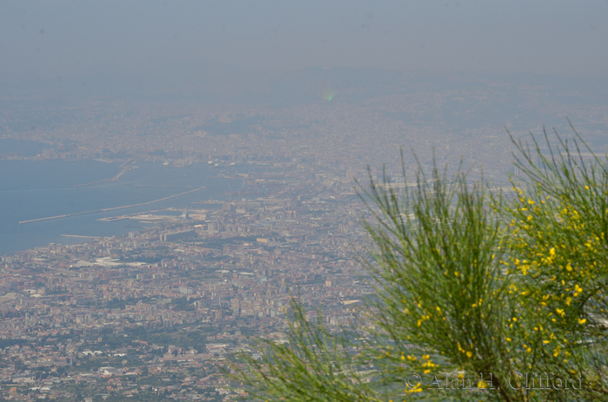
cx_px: 304
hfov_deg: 18.2
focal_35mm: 112
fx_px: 1895
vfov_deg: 12.1
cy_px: 201
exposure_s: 1/160
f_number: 16
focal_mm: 75
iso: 100
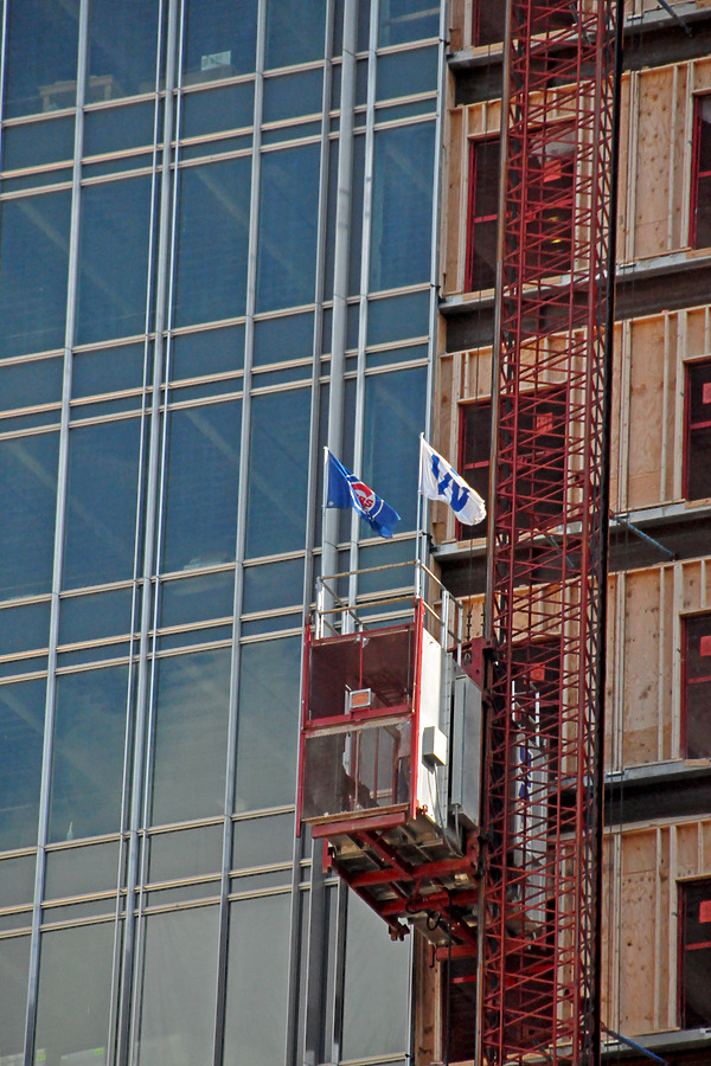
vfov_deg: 6.9
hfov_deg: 4.6
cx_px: 356
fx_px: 8887
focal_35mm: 300
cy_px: 533
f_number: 7.1
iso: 3200
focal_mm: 200
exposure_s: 1/1600
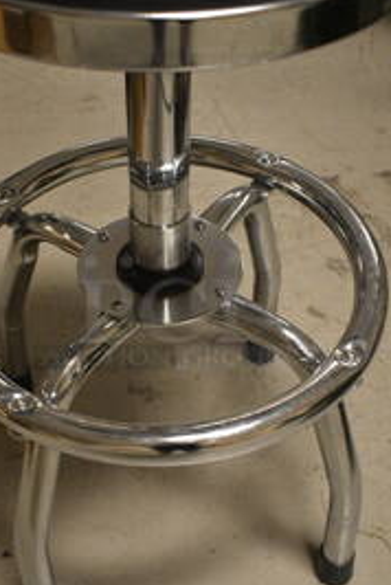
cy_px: 309
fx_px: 877
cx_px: 163
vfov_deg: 36.8
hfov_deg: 25.1
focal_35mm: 54
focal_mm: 20
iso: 2800
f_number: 3.5
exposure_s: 1/125
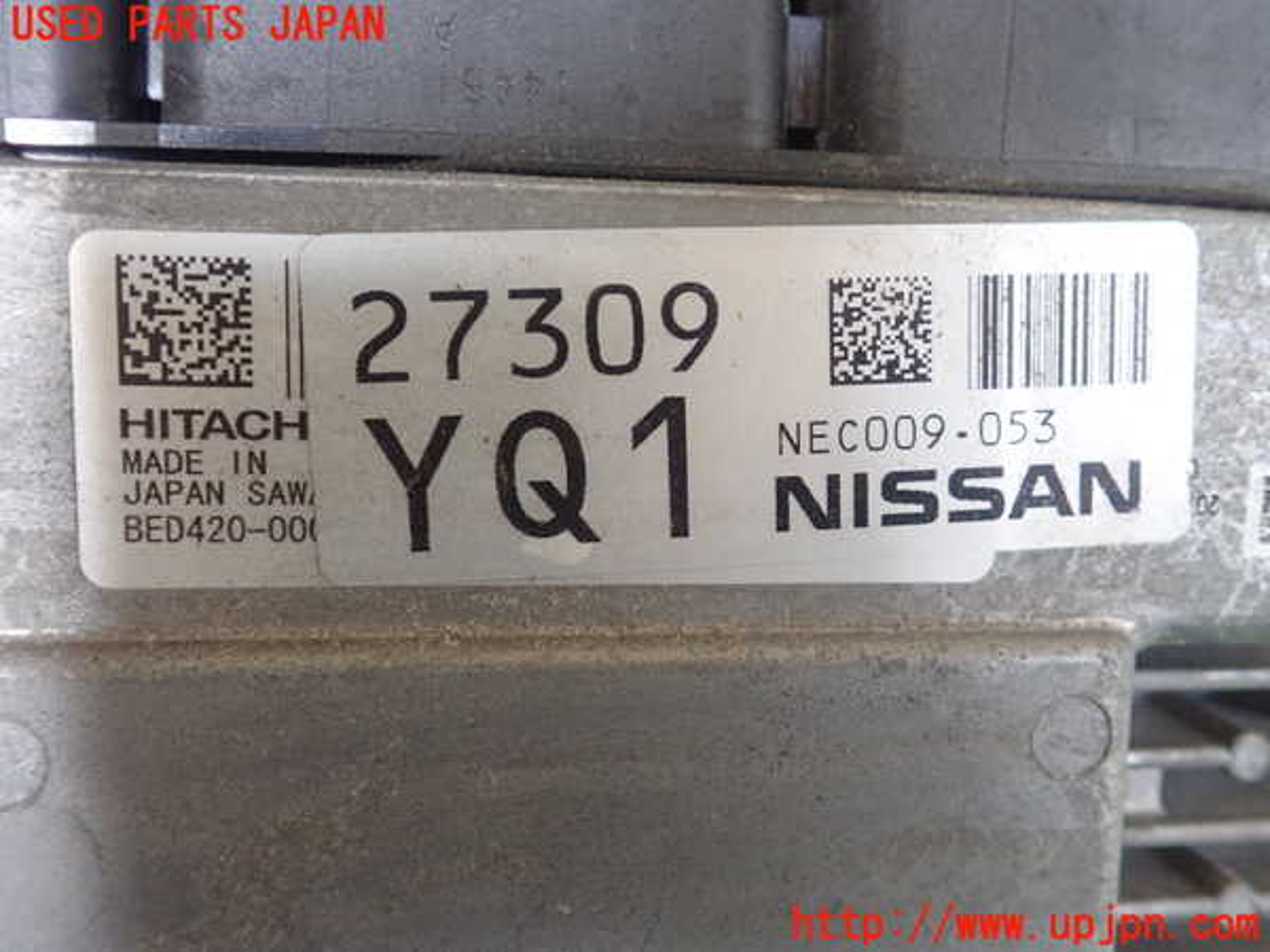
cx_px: 635
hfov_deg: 60.0
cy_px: 476
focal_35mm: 30
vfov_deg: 46.8
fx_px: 1101
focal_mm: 5.5
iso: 800
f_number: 2.3
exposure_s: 1/125
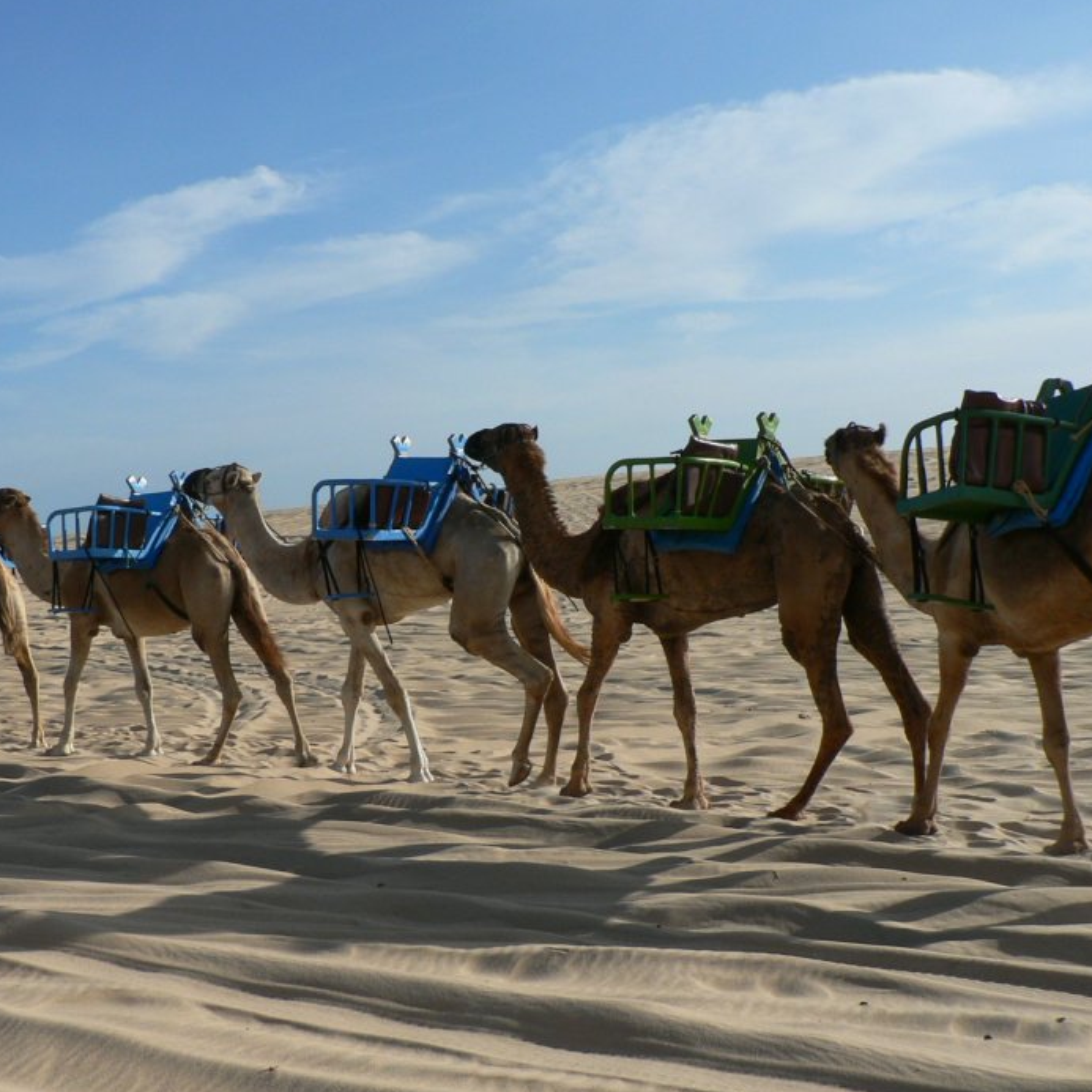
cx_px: 392
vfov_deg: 36.1
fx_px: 1677
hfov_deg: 35.8
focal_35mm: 47
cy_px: 569
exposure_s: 1/500
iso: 80
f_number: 5.6
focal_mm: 6
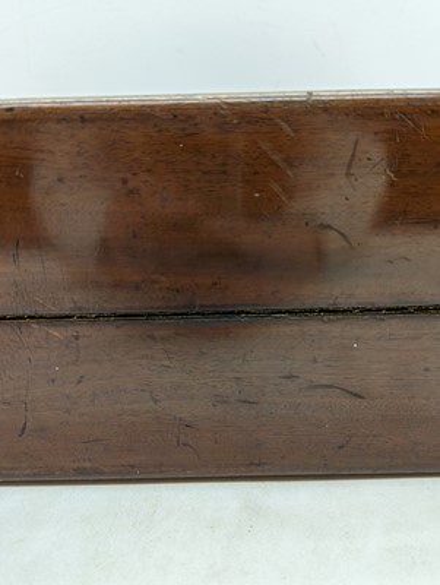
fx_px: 406
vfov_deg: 71.5
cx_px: 220
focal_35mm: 24
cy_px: 292
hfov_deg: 56.9
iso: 57
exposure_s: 1/37.5
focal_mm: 6.81
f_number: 1.85
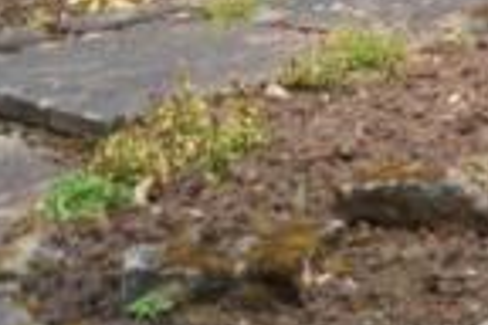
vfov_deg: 10.3
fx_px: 1667
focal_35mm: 123
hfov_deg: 13.4
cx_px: 1084
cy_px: -313
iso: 100
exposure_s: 1/160
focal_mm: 18
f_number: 4.5
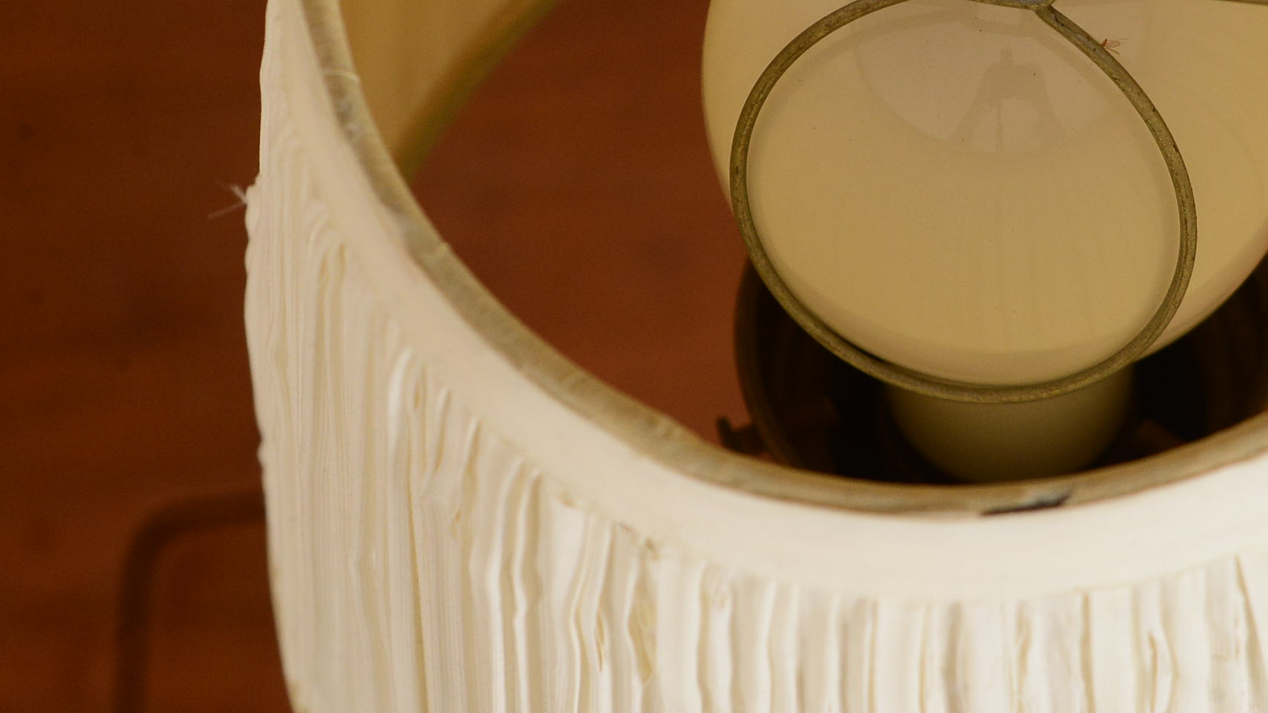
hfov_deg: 16.4
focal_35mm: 130
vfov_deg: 9.3
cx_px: 930
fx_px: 4371
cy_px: 140
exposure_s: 1/160
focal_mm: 70
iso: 1600
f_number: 10
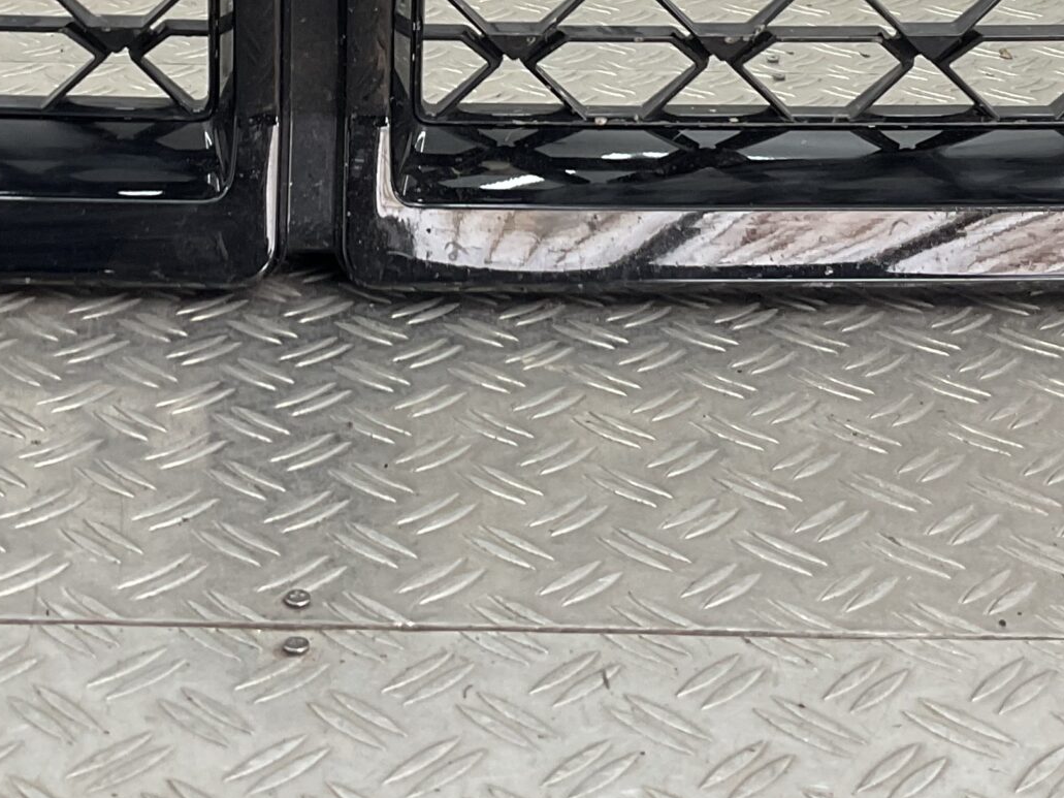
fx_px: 2213
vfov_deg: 19.4
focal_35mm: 72
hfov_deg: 26.9
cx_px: 388
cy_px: -132
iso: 32
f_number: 1.8
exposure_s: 1/120
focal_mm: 3
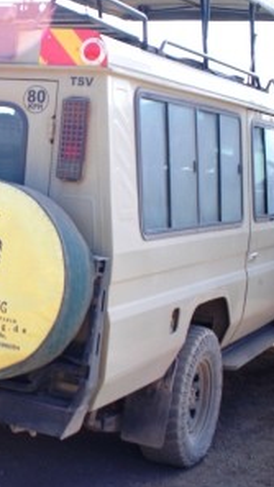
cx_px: -67
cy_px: 243
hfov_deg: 16.7
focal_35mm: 69
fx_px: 889
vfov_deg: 30.7
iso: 100
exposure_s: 1/90
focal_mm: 29
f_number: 8
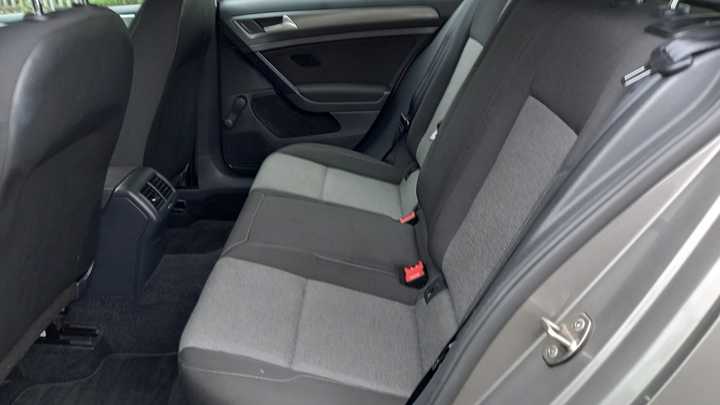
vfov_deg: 38.9
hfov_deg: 64.2
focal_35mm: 30
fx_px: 573
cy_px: 205
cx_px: 331
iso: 200
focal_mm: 4.6
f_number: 2
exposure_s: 1/30
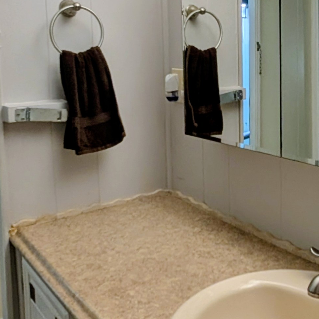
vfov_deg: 37.7
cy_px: 94
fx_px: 459
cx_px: 233
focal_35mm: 44
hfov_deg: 37.5
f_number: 1.95
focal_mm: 2.23
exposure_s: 1/120
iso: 79
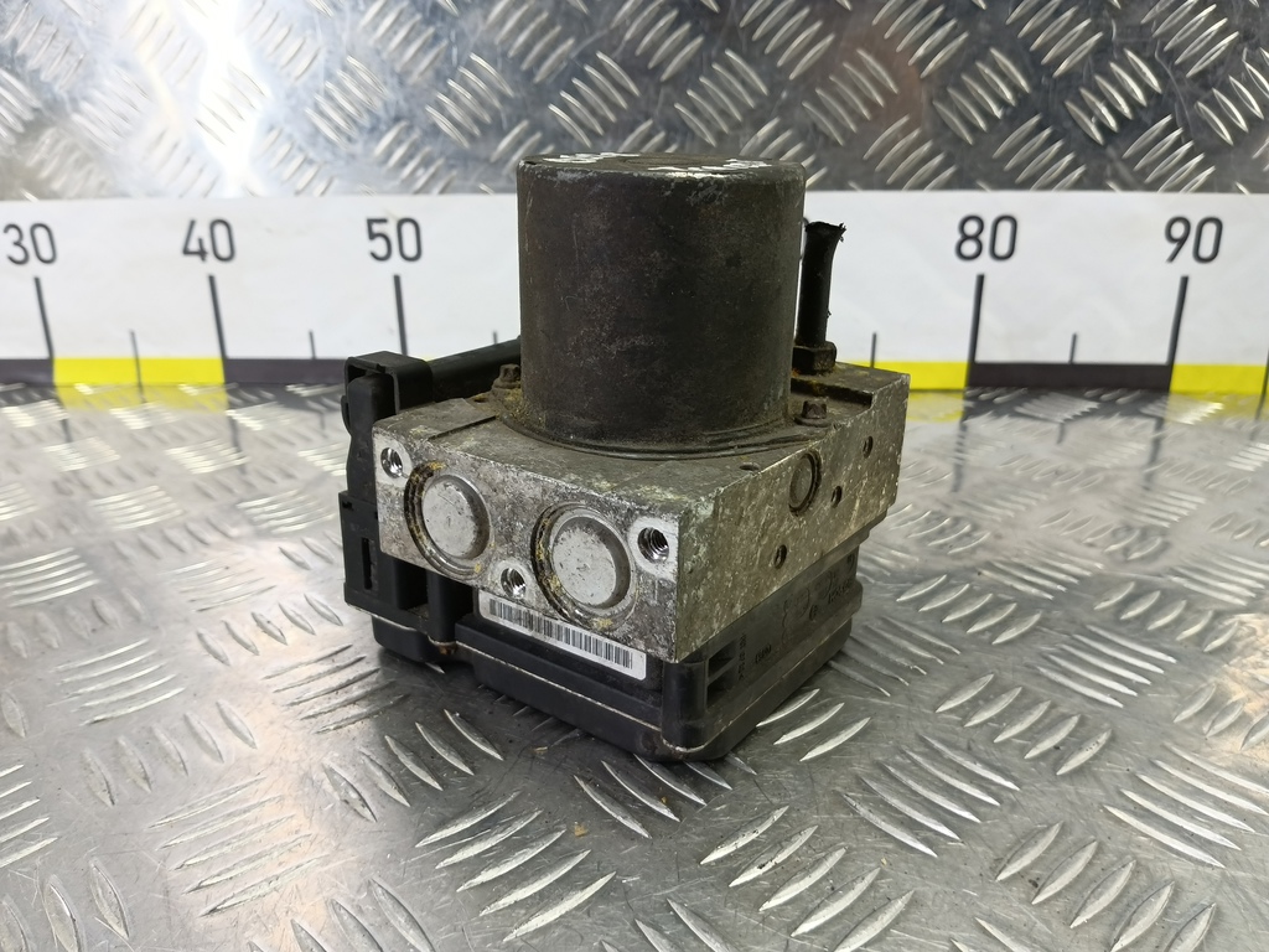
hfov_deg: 73.9
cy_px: 476
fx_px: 843
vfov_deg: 58.9
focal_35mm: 23
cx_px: 634
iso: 152
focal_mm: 4.11
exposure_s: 1/50
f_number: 1.6
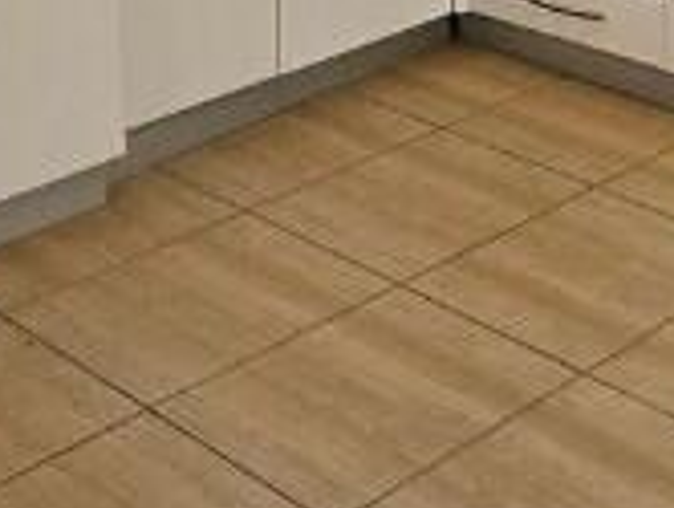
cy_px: -467
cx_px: 918
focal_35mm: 80
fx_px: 1560
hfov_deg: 21.6
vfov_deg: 15.3
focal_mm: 2.2
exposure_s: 1/70.8
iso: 100
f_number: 2.2
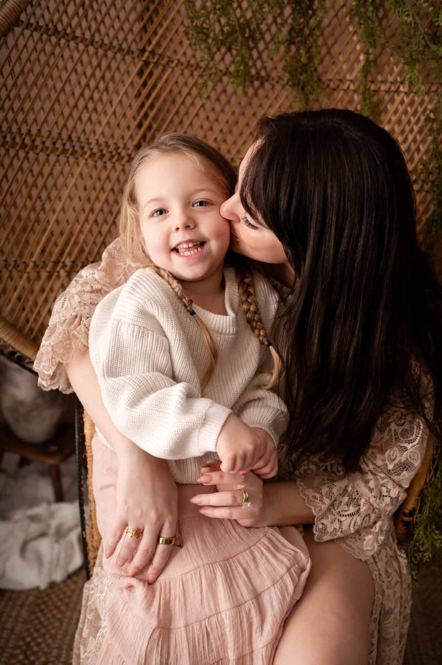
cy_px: 332
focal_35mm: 35
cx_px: 221
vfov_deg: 54.5
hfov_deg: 37.8
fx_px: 646
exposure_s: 1/200
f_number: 2.8
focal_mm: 35
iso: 250
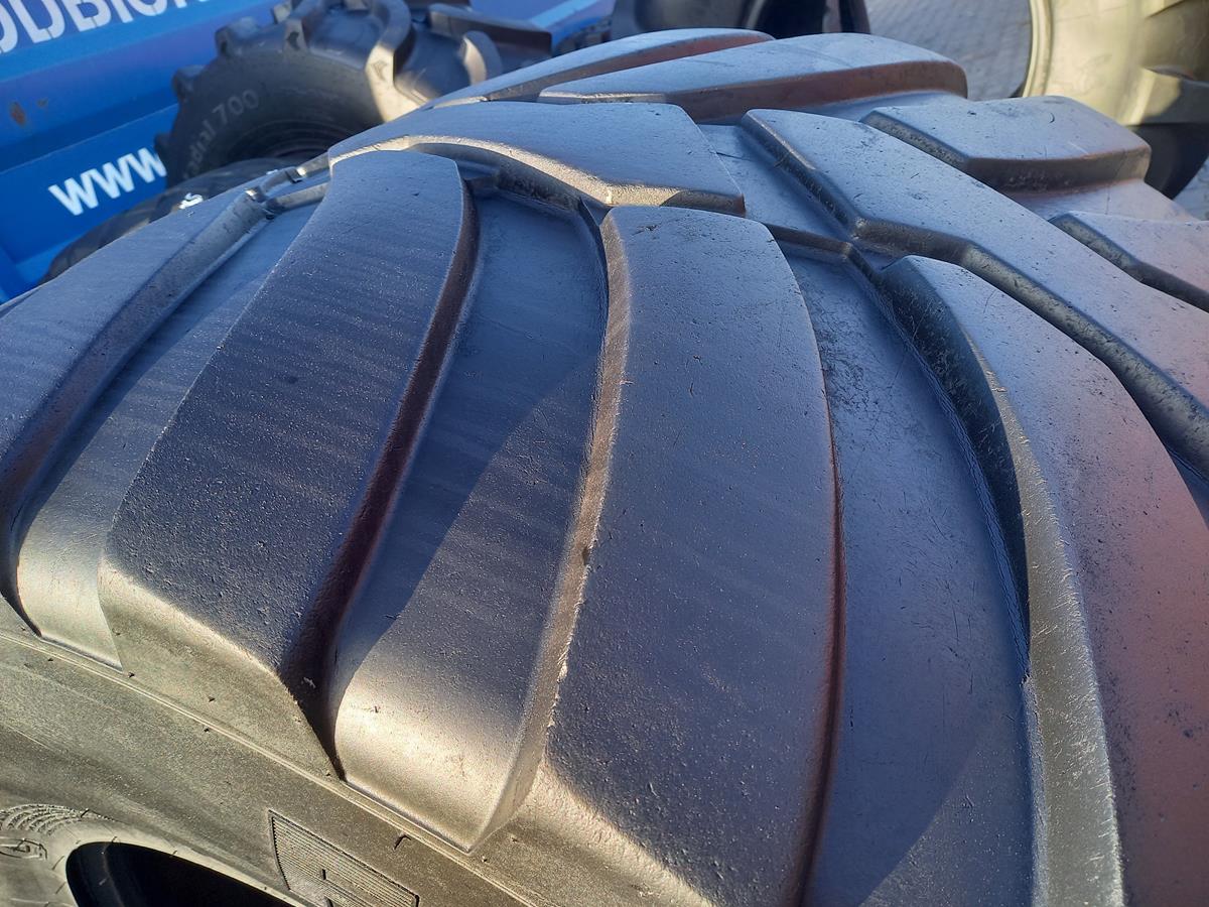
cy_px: 454
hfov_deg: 69.4
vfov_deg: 54.9
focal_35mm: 25
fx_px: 873
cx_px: 604
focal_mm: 4.65
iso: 64
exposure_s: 1/100
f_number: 1.8
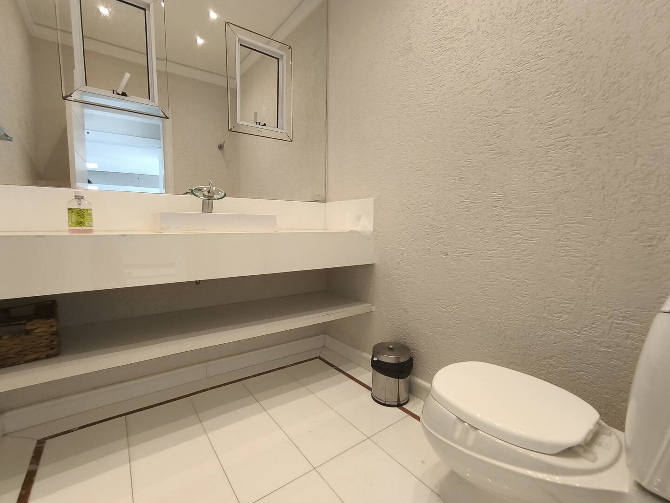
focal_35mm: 16
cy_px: 252
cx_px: 335
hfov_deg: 94.5
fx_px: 310
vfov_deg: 78.1
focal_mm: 1.65
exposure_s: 1/40
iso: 160
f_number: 2.2
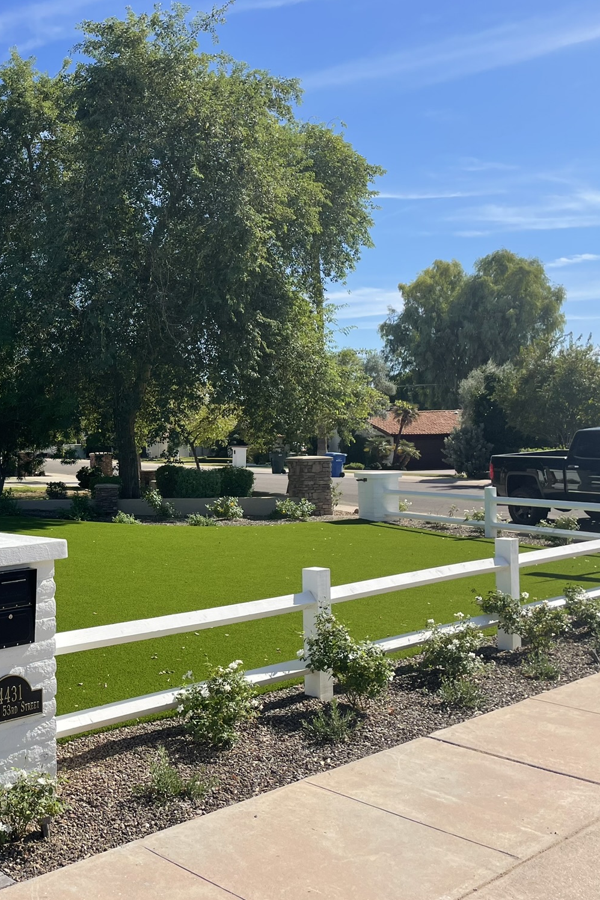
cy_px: 451
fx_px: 925
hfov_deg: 34.4
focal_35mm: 37
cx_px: 88
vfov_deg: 51.9
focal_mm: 4.2
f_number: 1.6
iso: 32
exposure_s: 1/3509
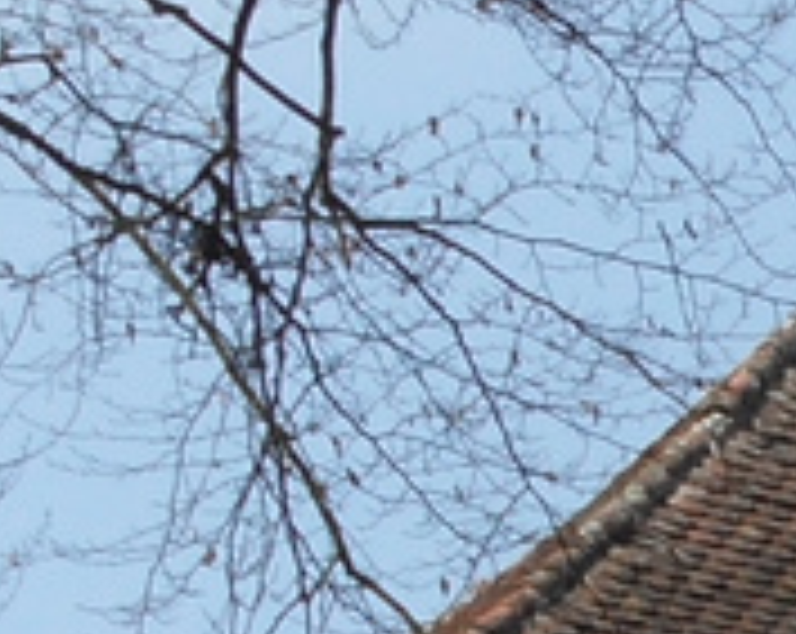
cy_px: 2154
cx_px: 2262
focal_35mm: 398
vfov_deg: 3.7
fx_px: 9361
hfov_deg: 4.7
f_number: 5.4
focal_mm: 8.2
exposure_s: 1/350
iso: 80
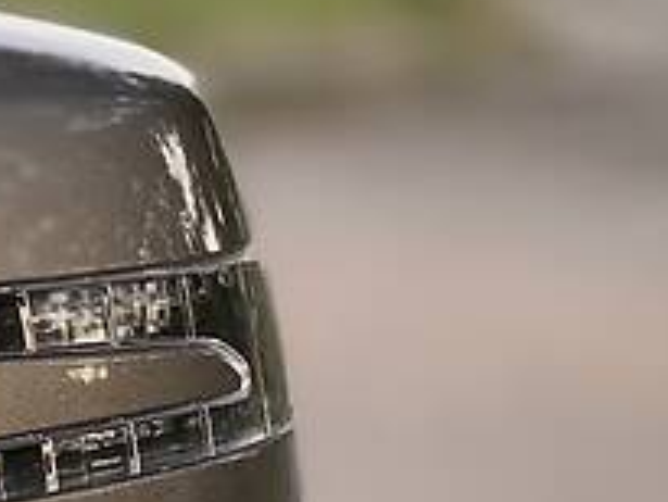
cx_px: -98
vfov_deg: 7.3
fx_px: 3920
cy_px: 404
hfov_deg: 9.6
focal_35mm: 203
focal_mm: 6
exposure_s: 1/122
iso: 50
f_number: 2
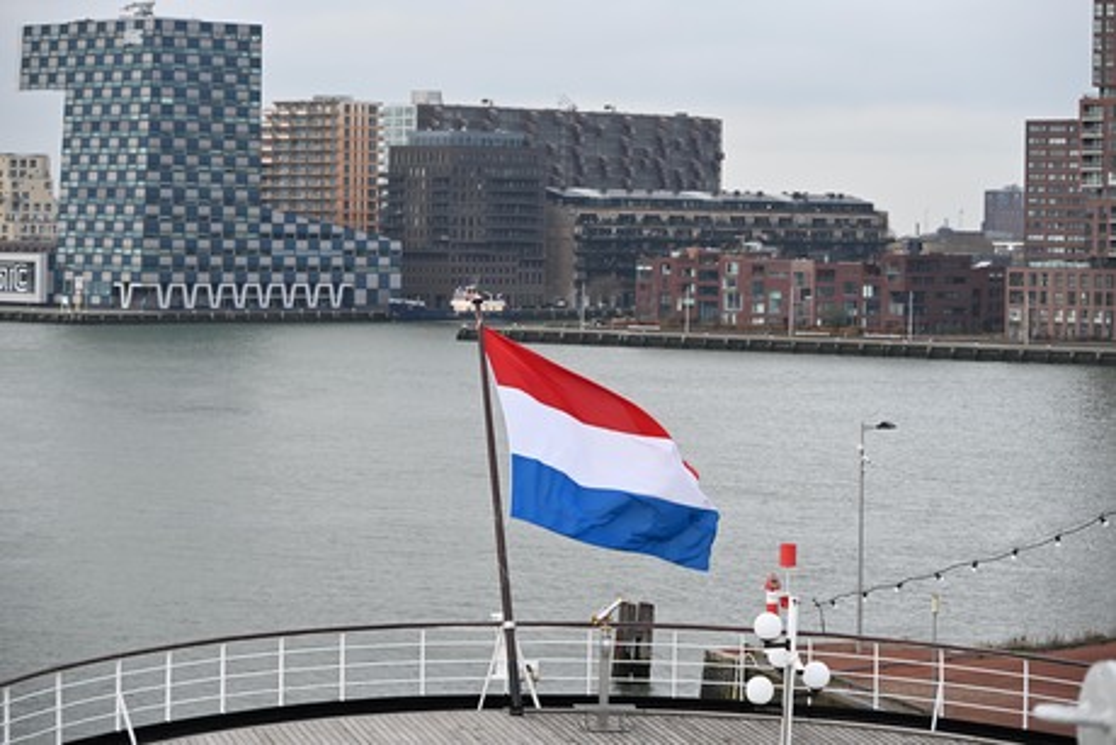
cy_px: 372
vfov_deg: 11.9
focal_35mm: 115
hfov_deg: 17.8
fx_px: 3566
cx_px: 558
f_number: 6.3
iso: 200
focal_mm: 115
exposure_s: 1/250
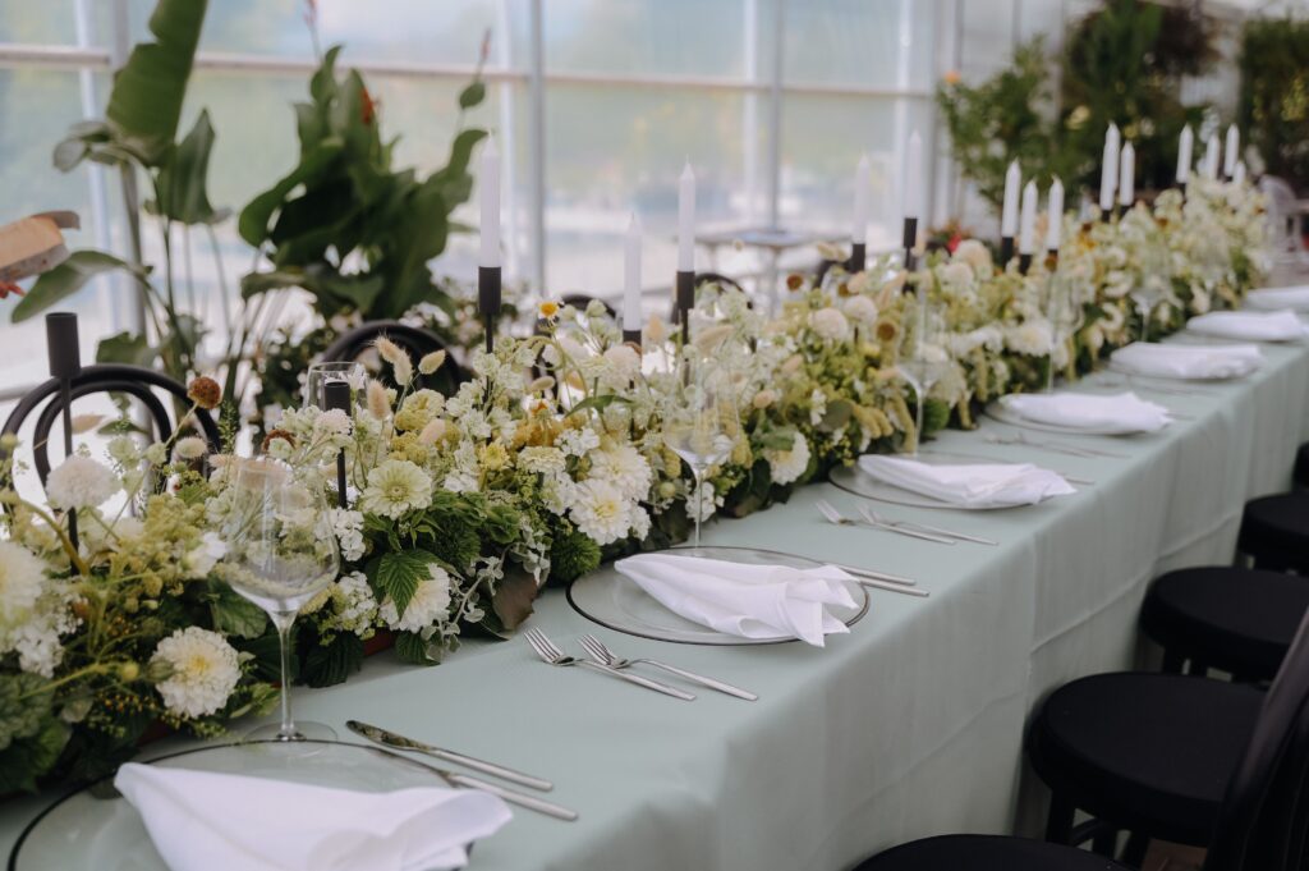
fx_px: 1417
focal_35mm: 39
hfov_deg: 49.6
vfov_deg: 34.2
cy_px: 436
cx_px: 654
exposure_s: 1/500
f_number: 2.8
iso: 100
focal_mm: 39
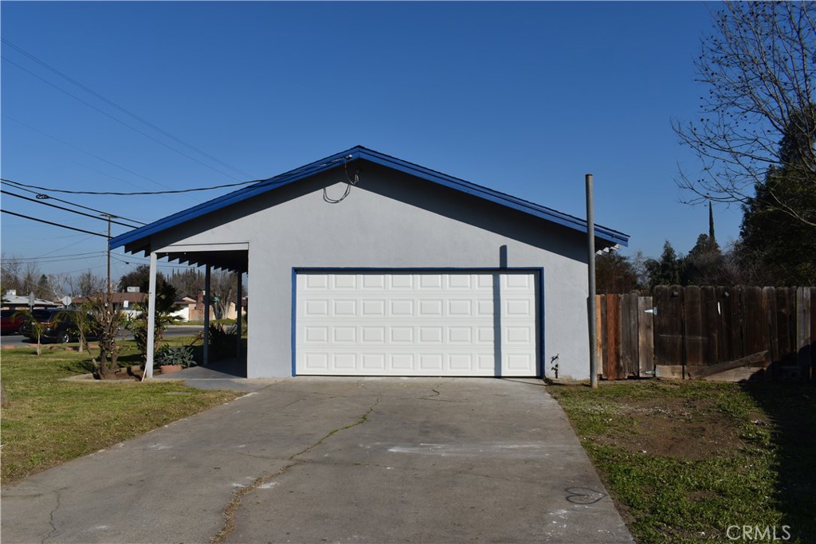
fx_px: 612
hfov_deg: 67.4
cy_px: 272
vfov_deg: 47.9
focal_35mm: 27
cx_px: 408
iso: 100
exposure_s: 1/400
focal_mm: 18
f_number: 10
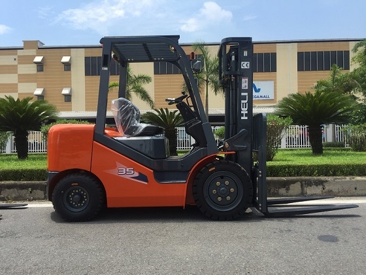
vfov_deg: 48.2
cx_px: 183
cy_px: 138
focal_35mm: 29
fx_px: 307
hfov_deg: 61.7
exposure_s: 1/1364
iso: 32
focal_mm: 4.15
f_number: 2.2
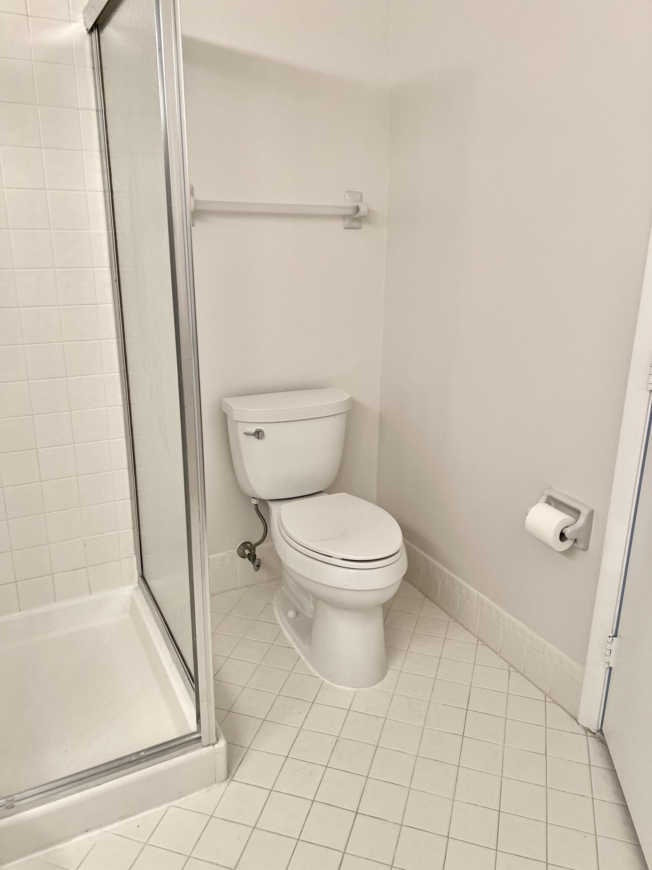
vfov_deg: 67.3
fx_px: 653
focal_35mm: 26
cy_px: 435
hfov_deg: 53.1
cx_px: 326
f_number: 1.5
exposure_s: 1/120
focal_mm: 5.7
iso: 100
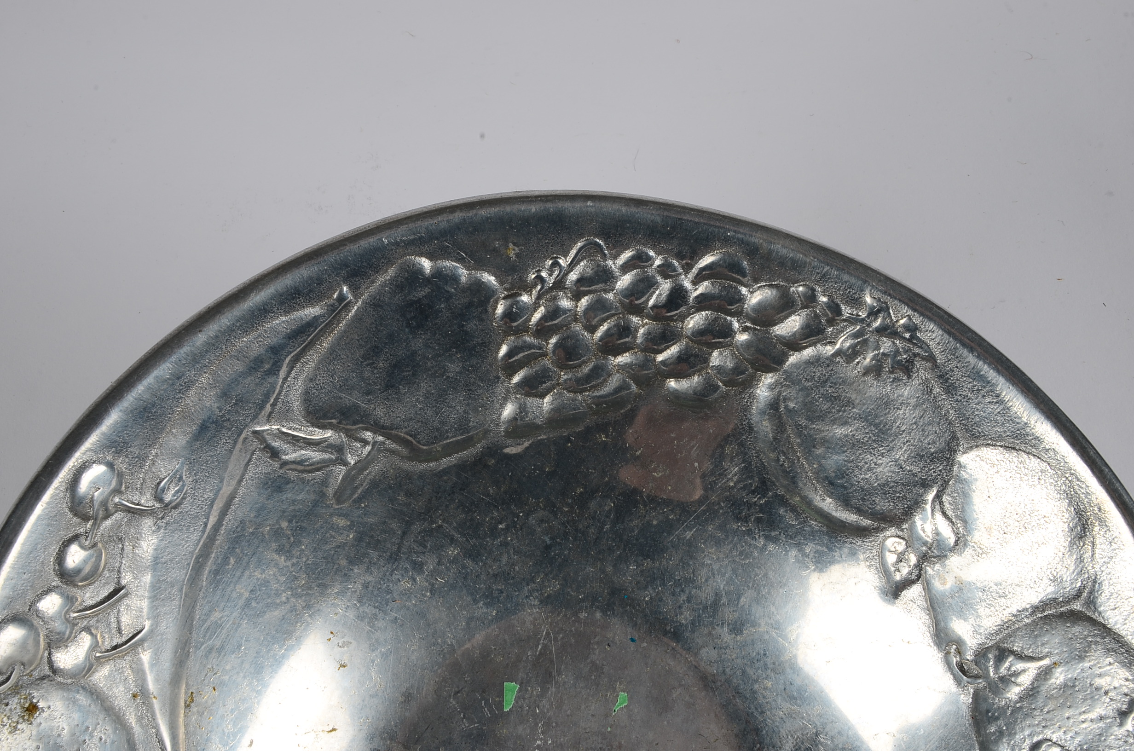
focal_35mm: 52
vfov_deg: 25.6
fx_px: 1650
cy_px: 376
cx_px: 567
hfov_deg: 37.9
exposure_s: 1/125
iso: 100
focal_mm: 35
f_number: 20
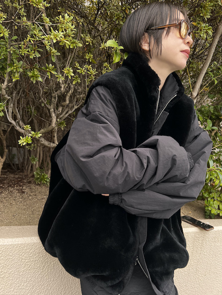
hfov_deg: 53.1
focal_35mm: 26
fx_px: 222
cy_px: 148
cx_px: 111
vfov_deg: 67.3
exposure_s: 1/344
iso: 50
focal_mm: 5.7
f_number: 1.5
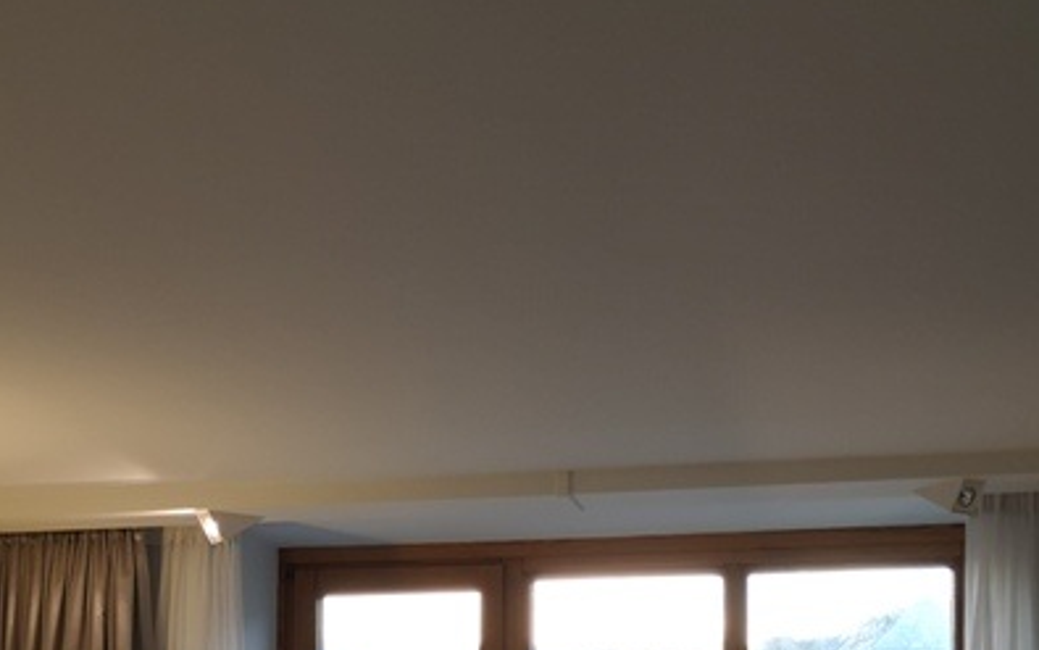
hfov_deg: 35.1
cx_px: 455
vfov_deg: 21.2
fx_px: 1643
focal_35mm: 58
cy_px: 716
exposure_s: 1/50
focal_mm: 3.95
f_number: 1.8
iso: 80
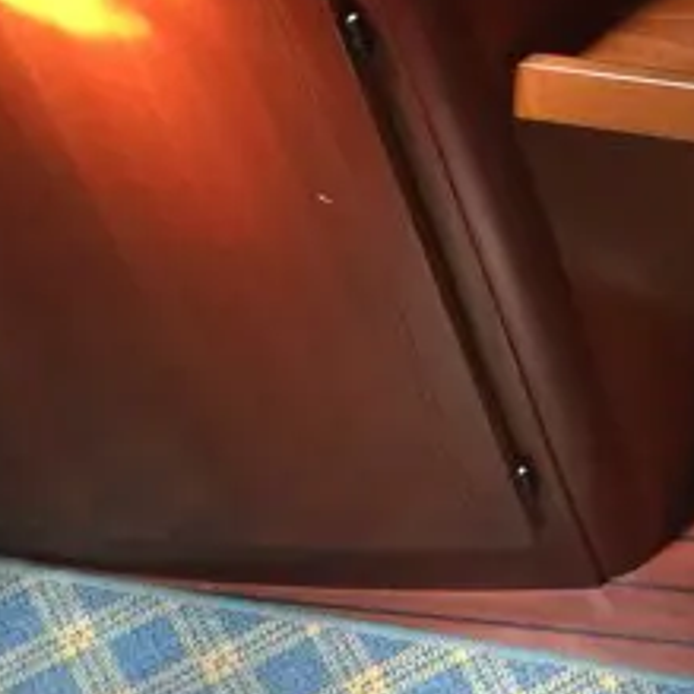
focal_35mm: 125
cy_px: -111
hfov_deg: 13.1
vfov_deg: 13.6
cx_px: 1081
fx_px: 2835
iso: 64
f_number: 2.2
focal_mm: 4.15
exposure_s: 1/15
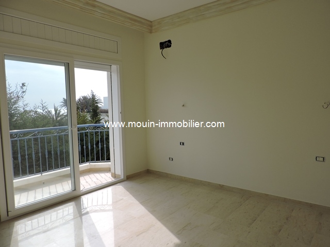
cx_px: 165
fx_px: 229
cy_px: 124
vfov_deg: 56.8
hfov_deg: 71.6
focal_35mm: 24
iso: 100
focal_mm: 4.3
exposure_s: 1/1000
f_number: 3
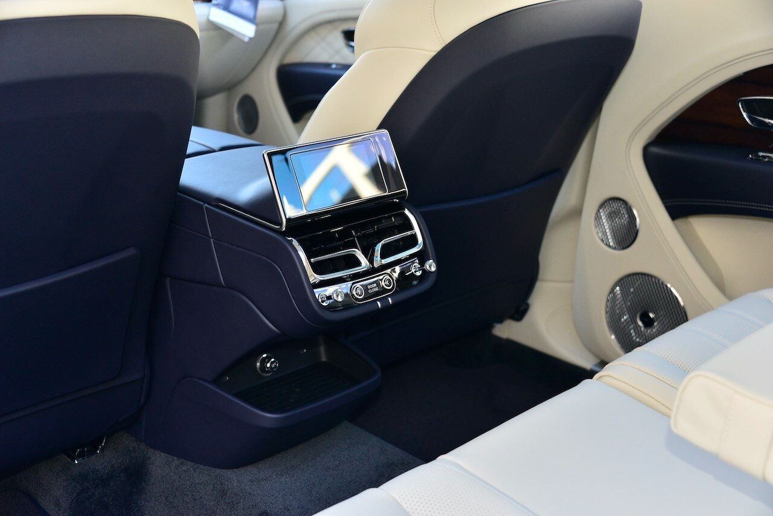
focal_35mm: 50
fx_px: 1074
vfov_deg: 27.0
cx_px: 386
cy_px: 258
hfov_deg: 39.6
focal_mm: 50
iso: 800
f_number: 4.5
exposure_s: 1/80
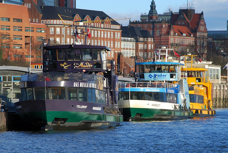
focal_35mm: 158
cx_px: 114
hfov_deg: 13.0
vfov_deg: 8.7
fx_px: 998
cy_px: 76
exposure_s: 1/160
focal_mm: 105
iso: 200
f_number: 9
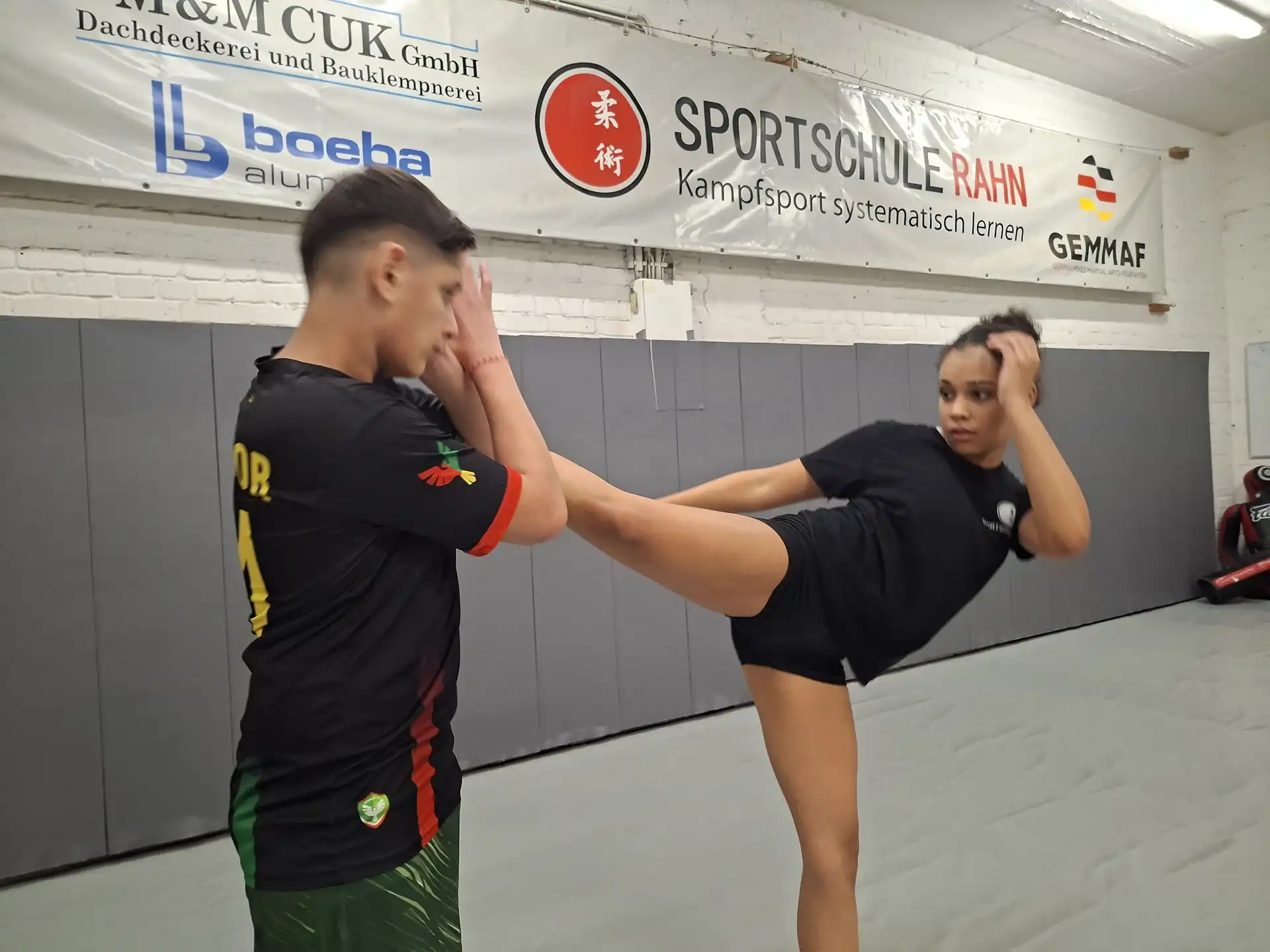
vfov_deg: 58.9
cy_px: 476
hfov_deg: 73.9
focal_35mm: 23
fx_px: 844
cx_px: 635
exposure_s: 1/50
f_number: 1.8
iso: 250
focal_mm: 5.54
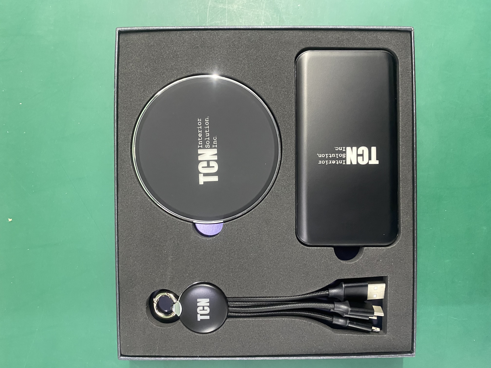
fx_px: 369
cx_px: 246
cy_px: 184
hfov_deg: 67.3
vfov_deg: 53.1
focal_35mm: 26
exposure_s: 1/33
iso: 500
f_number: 1.8
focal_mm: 4.25
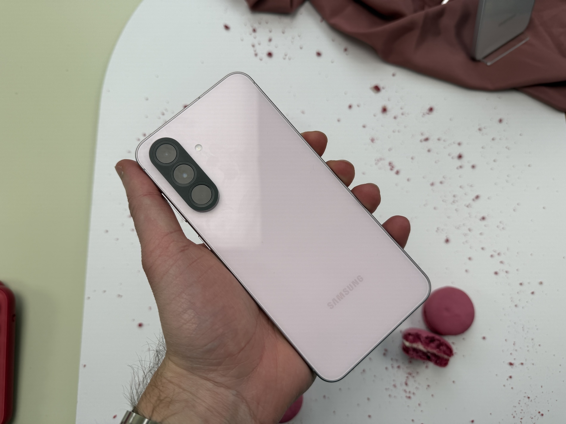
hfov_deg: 71.6
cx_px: 283
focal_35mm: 24
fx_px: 392
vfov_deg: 56.8
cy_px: 212
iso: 100
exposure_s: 1/2000
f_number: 1.78
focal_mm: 6.76
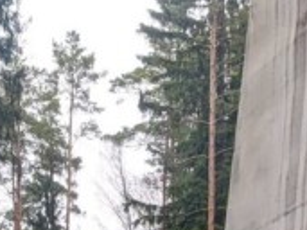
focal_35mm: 150
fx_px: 1329
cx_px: 117
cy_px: 573
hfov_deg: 13.2
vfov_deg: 8.8
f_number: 2
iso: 35
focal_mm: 4.58
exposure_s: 1/187
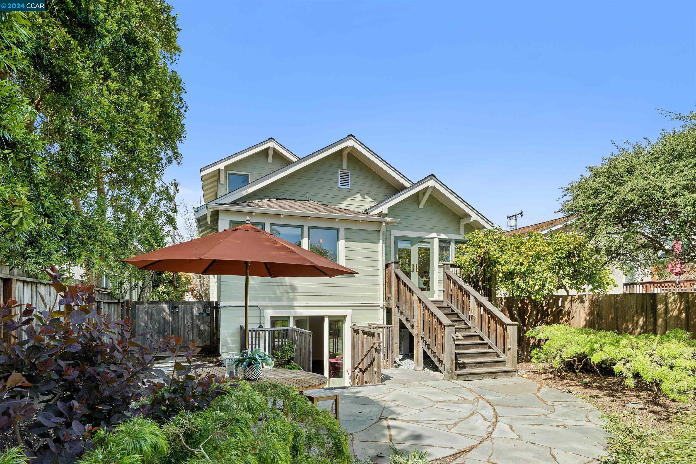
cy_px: 232
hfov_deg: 90.0
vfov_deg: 67.4
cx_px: 348
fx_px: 348
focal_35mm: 18
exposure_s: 1/20
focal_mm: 18
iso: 100
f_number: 8
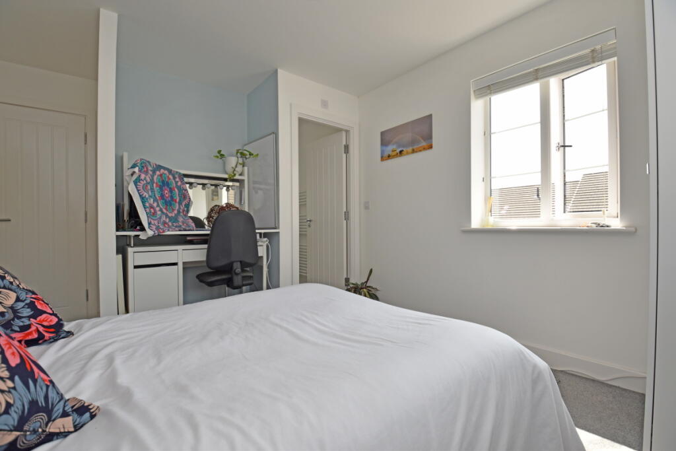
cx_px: 338
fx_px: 282
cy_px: 226
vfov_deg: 77.3
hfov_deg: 100.4
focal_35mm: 15
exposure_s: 1/200
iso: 180
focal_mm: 10
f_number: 5
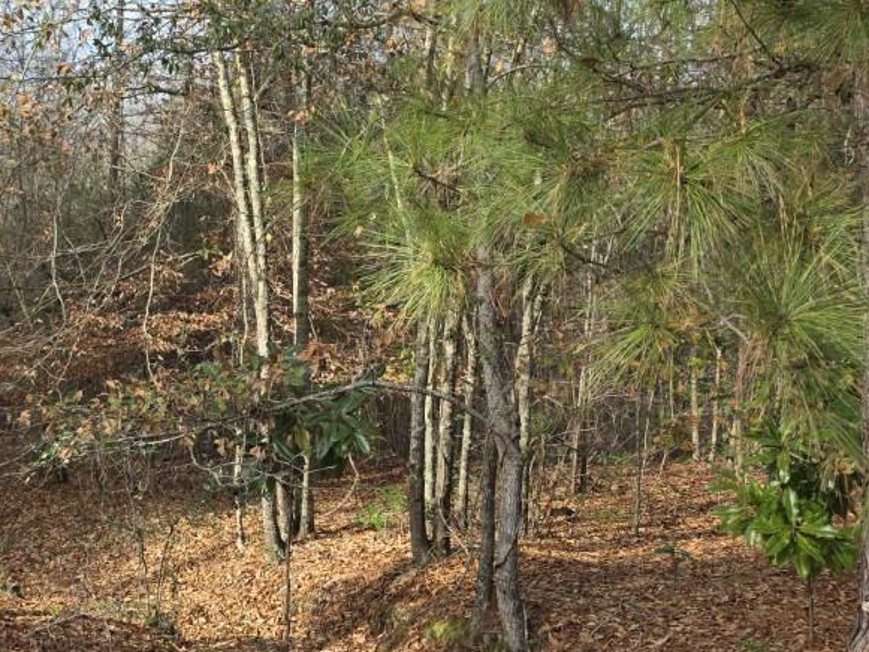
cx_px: 268
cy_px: 268
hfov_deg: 33.4
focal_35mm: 57
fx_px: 1431
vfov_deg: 25.6
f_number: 1.7
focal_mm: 6.3
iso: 80
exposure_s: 1/1601
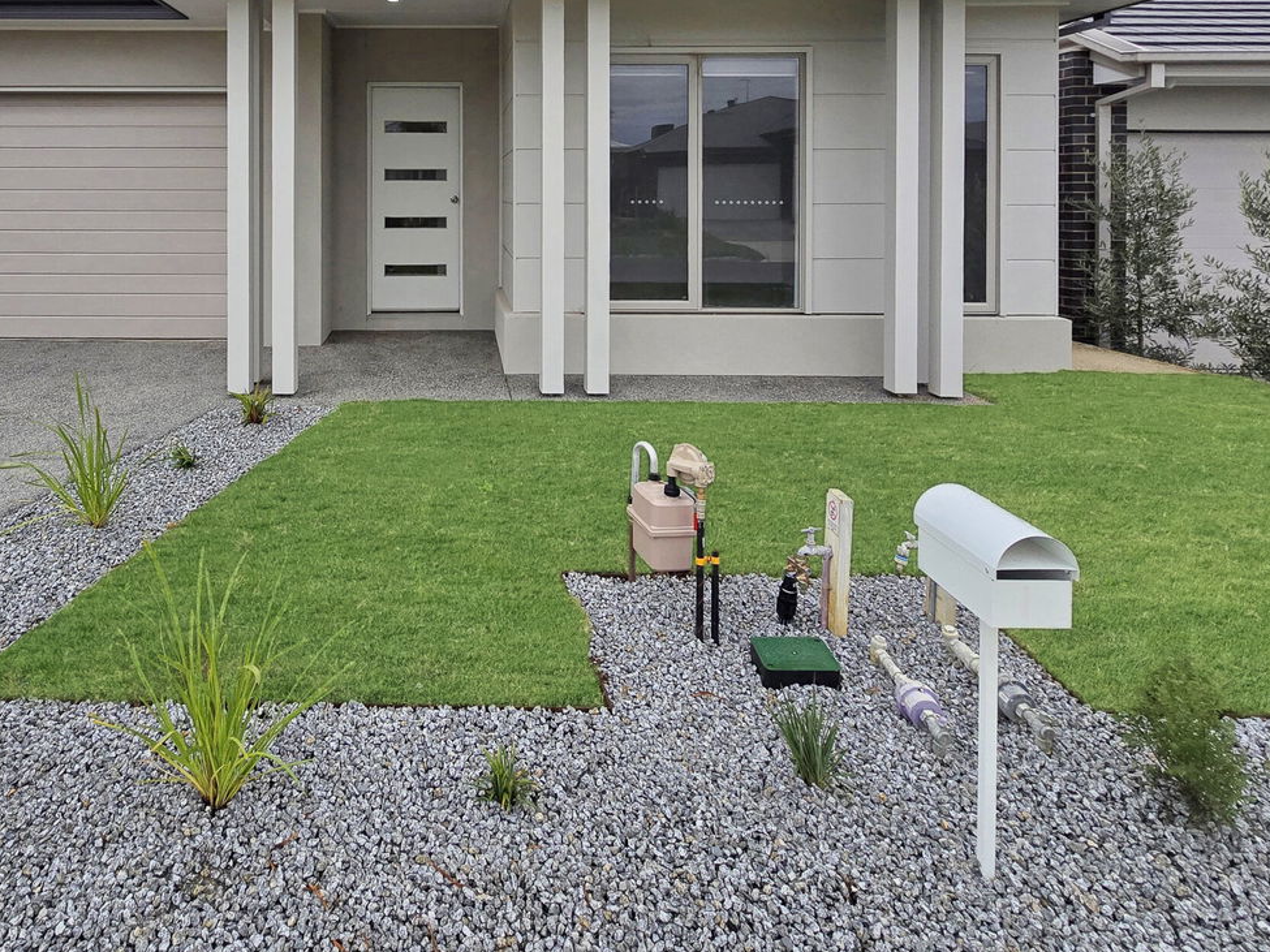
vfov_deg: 61.7
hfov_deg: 79.6
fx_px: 734
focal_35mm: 20
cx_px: 445
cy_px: 221
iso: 100
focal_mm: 2.2
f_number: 2.2
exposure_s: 1/2000
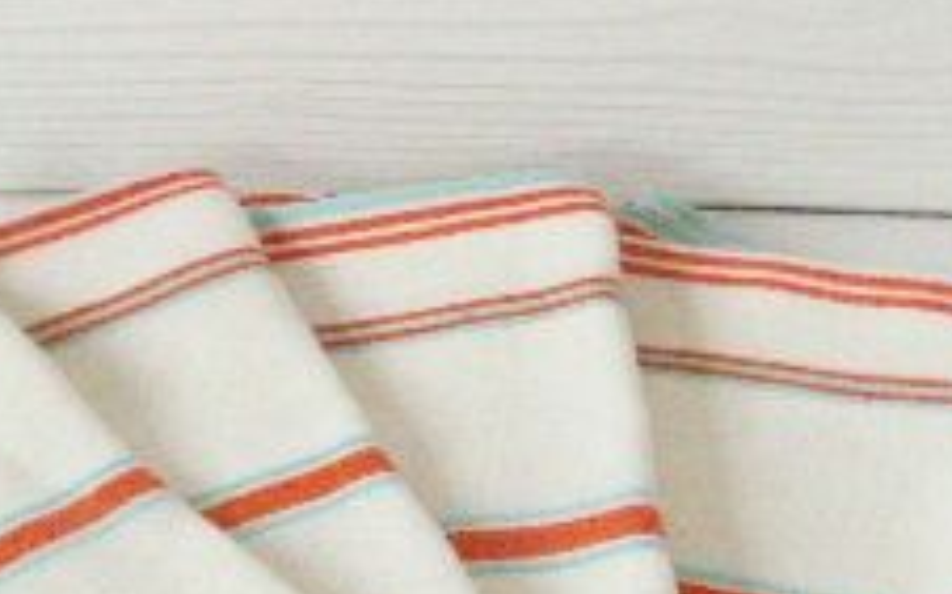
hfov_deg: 22.3
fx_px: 2412
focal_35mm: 93
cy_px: 914
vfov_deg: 13.2
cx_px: 337
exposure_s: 1/250
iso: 400
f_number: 6.3
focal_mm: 8.14
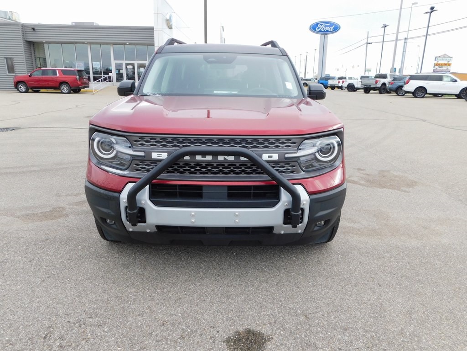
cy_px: 176
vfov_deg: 54.9
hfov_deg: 69.4
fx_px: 337
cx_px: 234
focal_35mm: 25
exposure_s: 1/400
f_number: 3.1
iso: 125
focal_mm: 4.5
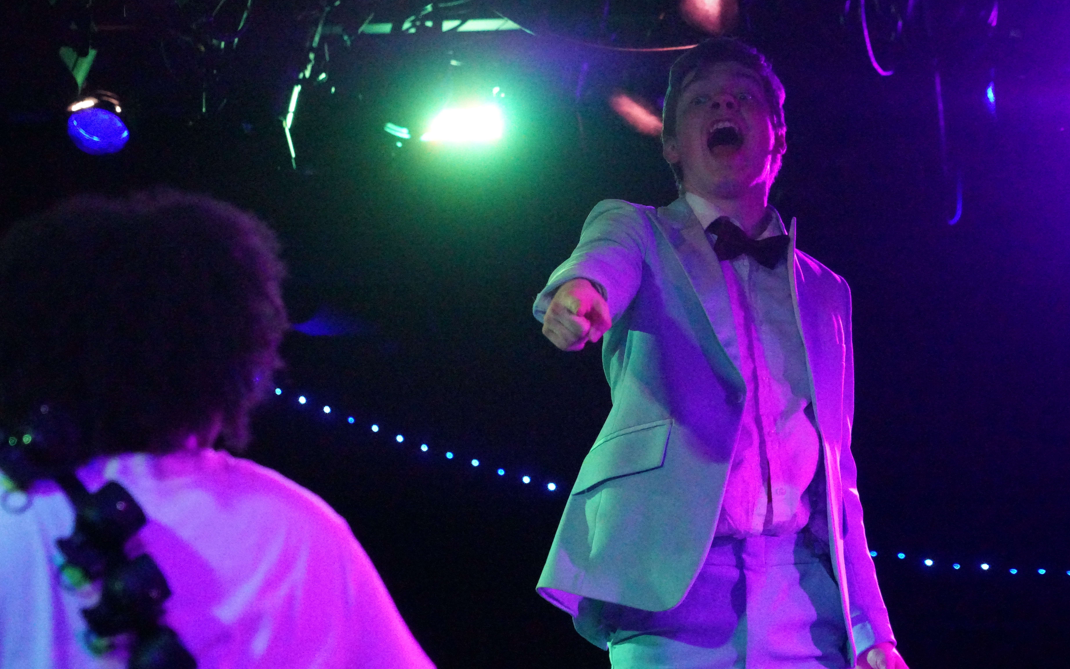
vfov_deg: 10.7
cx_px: 539
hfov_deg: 17.0
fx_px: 3587
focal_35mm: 123
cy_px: 292
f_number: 6.3
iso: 40000
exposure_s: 1/400
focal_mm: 112
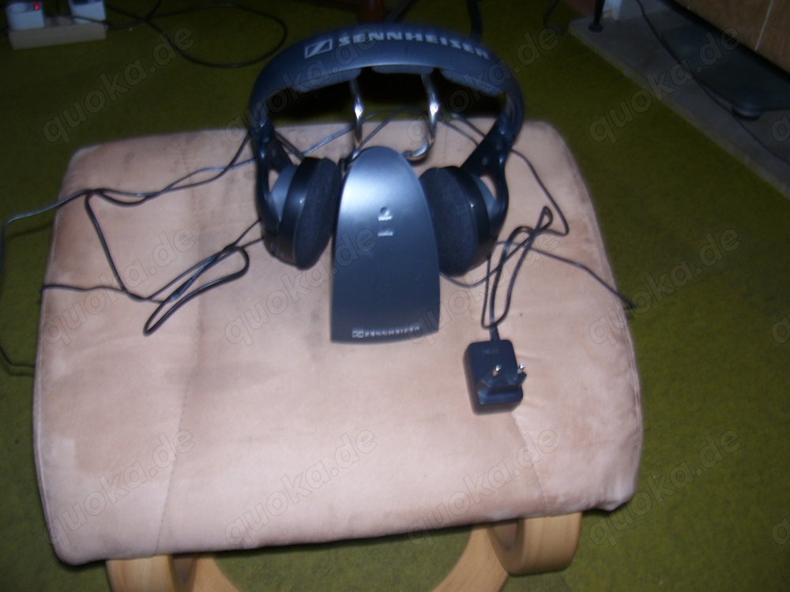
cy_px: 296
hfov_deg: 50.1
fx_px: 844
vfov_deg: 38.7
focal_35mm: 37
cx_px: 395
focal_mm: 6
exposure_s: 1/60
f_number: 2.7
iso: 80
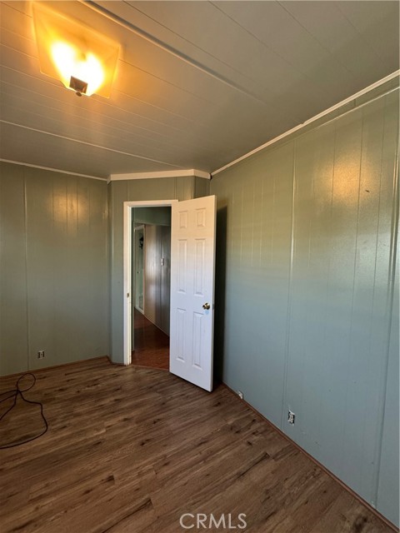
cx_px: 200
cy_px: 266
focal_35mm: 14
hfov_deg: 85.7
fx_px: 216
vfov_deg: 102.1
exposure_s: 1/60
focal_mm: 2.22
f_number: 2.2
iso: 320
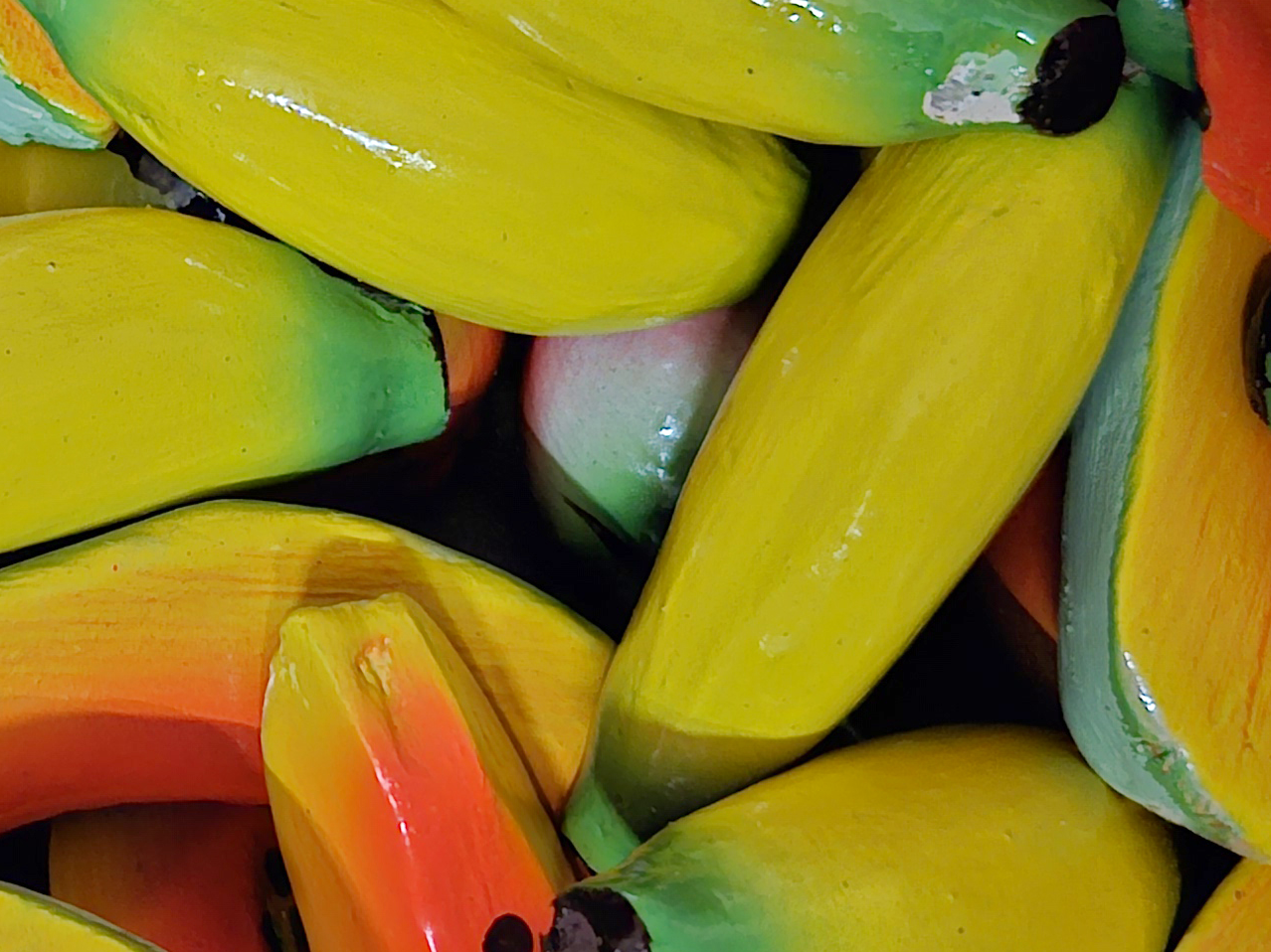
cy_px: 159
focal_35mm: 72
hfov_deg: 26.6
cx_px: 267
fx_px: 2643
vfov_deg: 20.2
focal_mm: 5.4
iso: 500
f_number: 1.8
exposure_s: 1/50
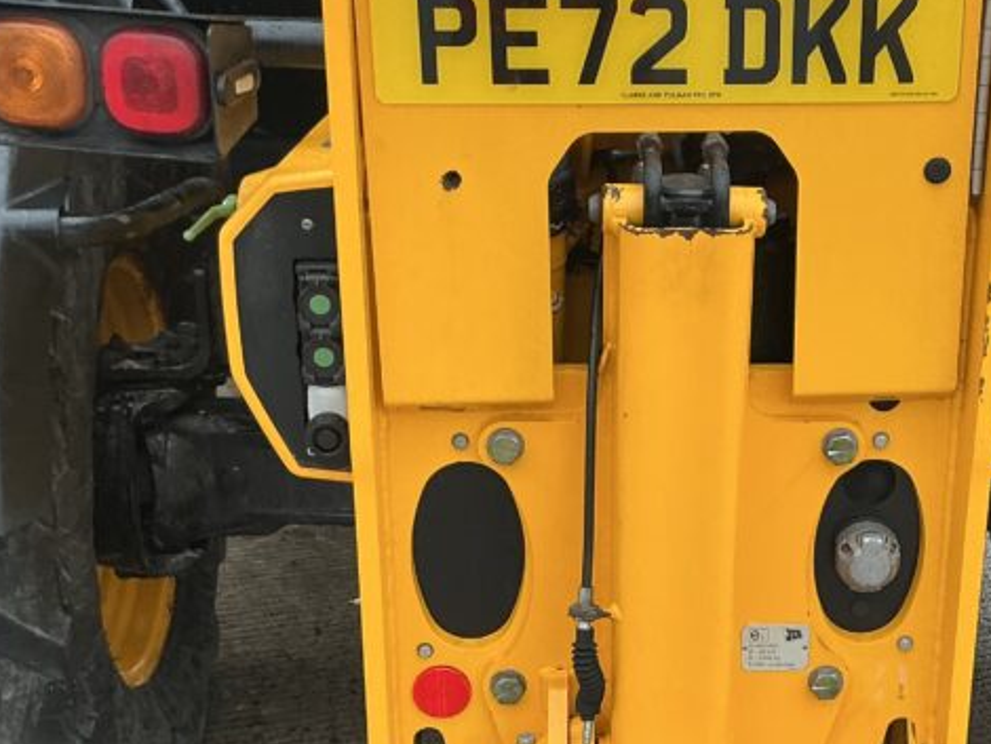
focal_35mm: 61
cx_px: 717
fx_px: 1747
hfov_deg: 31.2
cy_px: 457
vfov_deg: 24.0
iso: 64
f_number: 1.8
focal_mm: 3
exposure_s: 1/122
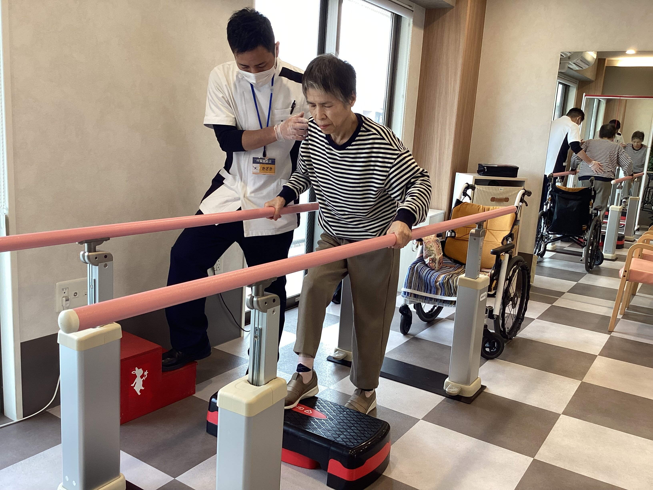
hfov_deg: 58.4
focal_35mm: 31
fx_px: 585
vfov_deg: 45.4
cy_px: 245
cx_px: 326
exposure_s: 1/100
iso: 64
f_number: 2.4
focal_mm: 3.3
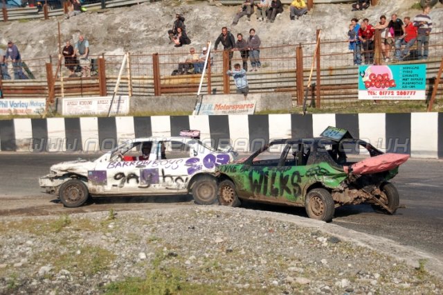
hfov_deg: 29.3
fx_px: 849
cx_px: 222
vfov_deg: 19.7
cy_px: 148
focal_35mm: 69
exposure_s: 1/1000
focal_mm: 46
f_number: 5
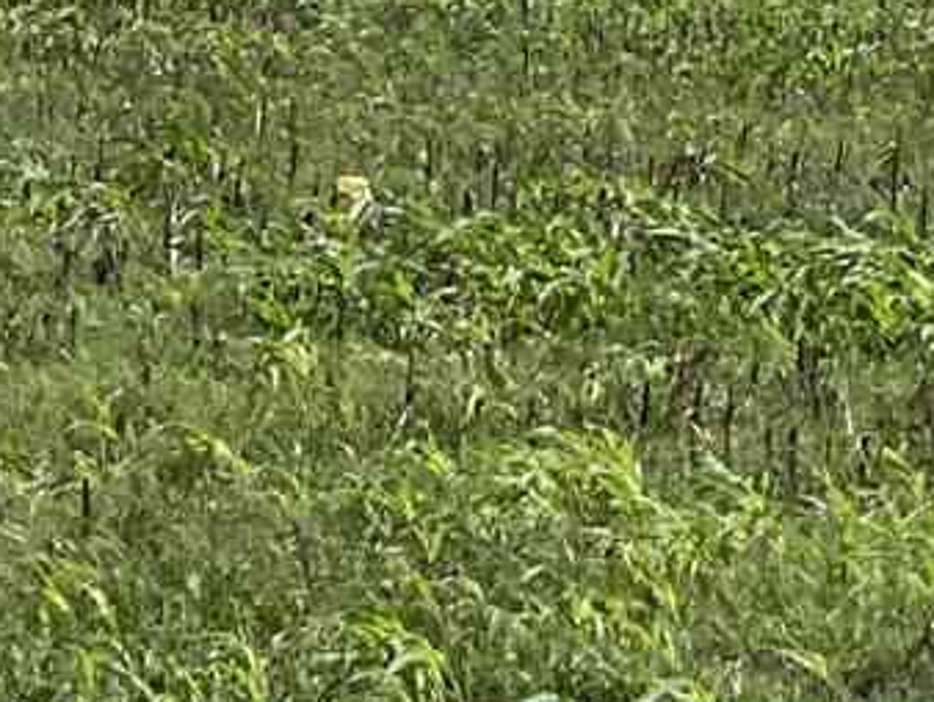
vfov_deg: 4.7
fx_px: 8505
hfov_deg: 6.0
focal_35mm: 315
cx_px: 2329
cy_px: -456
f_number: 2
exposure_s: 1/4348
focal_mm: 6
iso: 32
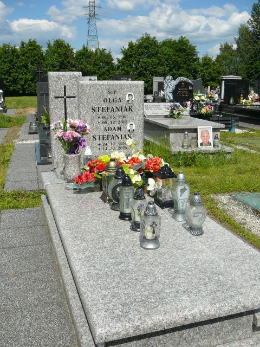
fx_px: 351
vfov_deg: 52.6
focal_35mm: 35
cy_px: 174
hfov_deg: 40.7
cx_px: 130
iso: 80
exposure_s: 1/640
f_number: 5
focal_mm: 5.2
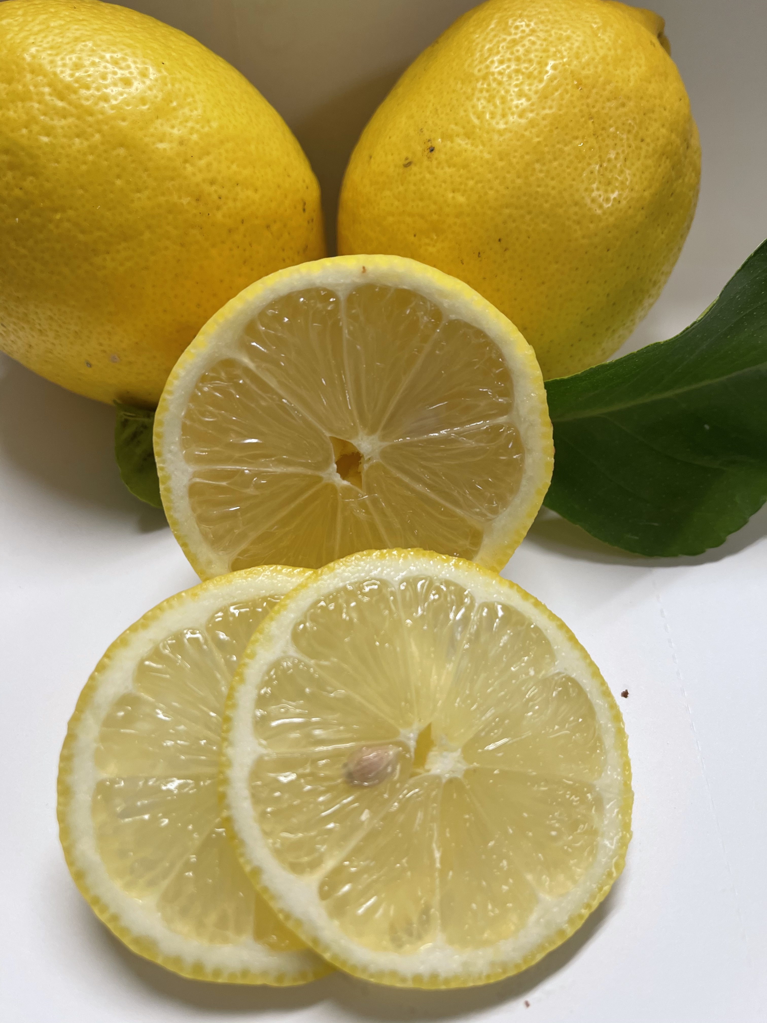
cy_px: 512
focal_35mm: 26
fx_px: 768
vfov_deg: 67.3
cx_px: 384
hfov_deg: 53.1
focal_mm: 5.1
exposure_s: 1/60
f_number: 1.6
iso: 80
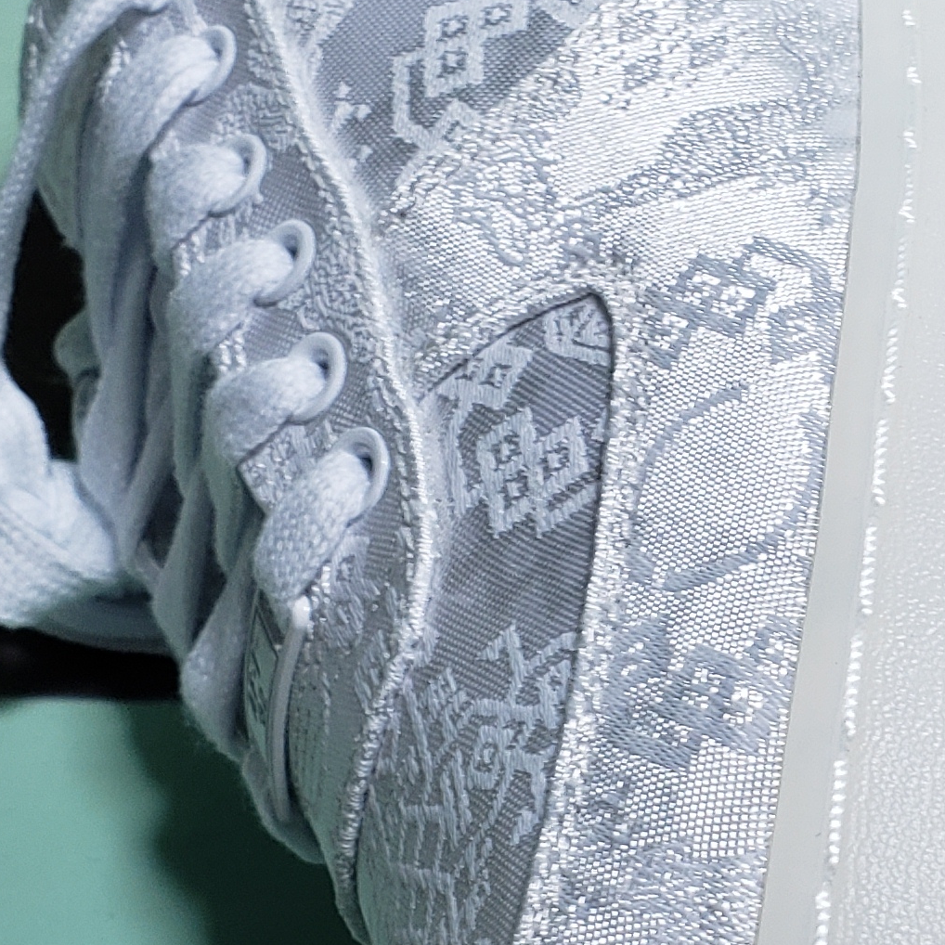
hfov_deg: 18.5
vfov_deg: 19.1
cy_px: 562
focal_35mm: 91
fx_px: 2811
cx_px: 997
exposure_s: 1/245
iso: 50
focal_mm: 4.3
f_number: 2.4
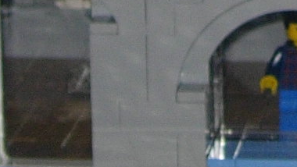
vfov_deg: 3.1
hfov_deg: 5.6
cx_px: 442
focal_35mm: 379
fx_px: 2986
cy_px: -455
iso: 79
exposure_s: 1/64
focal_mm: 10.6
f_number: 3.2
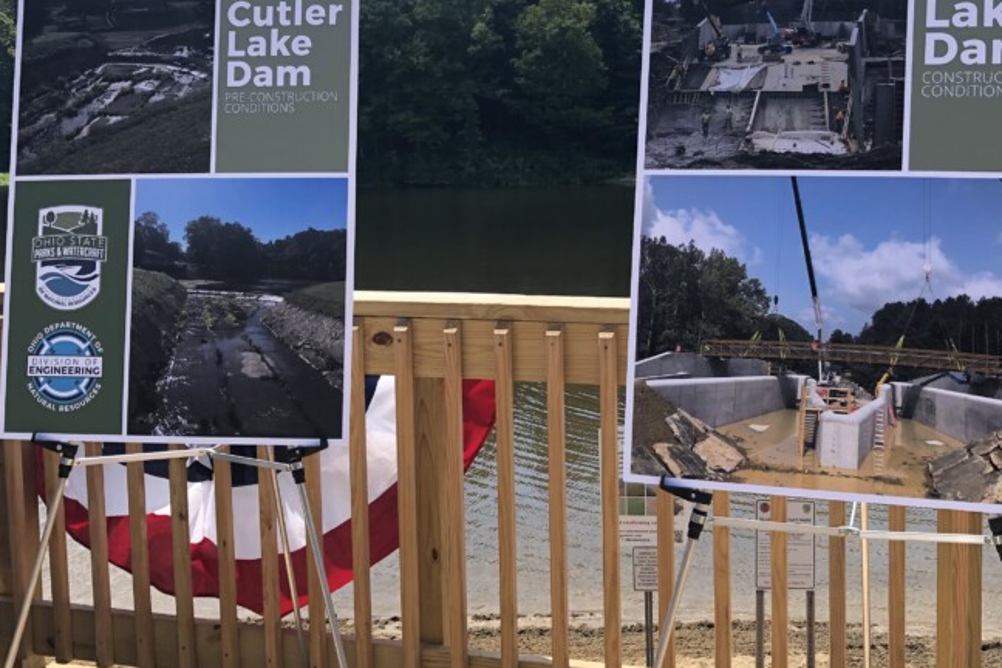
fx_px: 1280
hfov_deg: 42.6
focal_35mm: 46
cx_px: 575
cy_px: 258
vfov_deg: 29.2
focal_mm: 3.99
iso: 20
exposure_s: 1/1517
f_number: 1.8
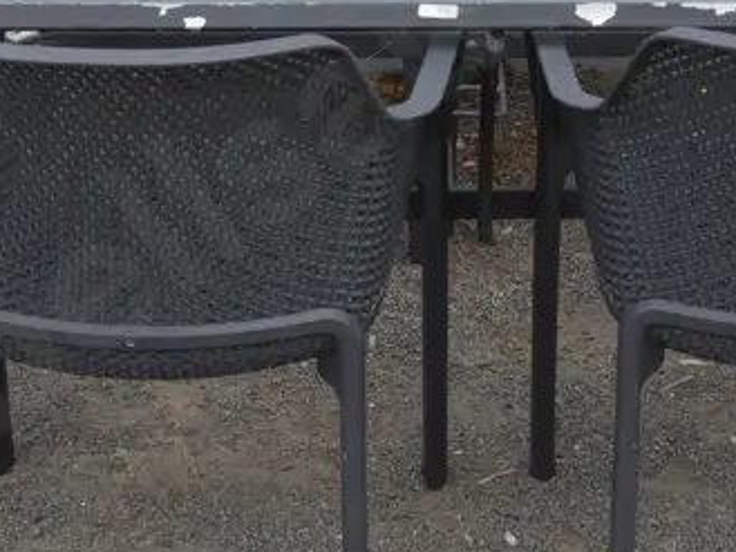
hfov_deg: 17.5
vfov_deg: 13.1
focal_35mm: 112
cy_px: 28
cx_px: 456
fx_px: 2382
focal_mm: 18
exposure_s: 1/200
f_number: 6.3
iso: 200
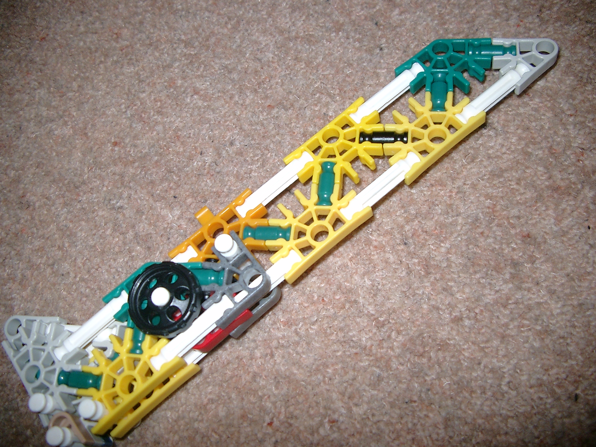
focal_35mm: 37
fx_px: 637
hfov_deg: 50.1
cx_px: 298
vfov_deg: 38.7
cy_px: 224
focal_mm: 7.6
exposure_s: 1/60
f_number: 2.6
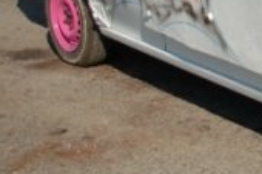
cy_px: -37
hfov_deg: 15.5
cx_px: 368
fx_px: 902
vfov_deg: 10.8
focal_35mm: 124
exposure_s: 1/2000
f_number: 4
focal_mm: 22
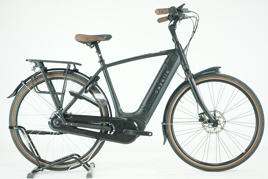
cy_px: 90
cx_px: 134
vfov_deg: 24.6
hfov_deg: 36.2
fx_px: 409
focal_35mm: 55
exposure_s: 1/200
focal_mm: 55
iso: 2500
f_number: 5
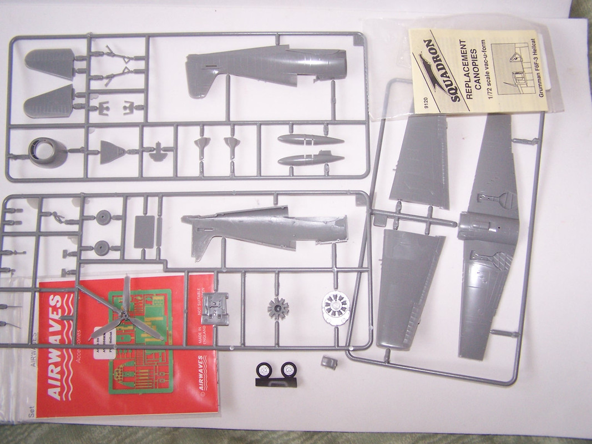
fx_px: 650
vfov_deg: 37.7
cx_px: 296
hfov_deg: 49.0
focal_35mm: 38
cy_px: 222
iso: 140
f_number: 2.8
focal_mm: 6.3
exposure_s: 1/60
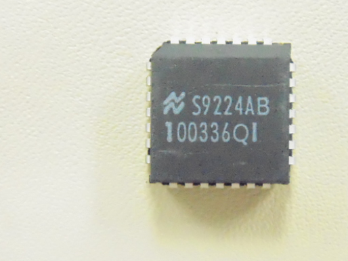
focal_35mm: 81
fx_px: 814
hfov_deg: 24.1
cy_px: 132
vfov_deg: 18.2
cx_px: 208
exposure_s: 1/80
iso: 3200
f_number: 4.1
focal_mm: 11.7
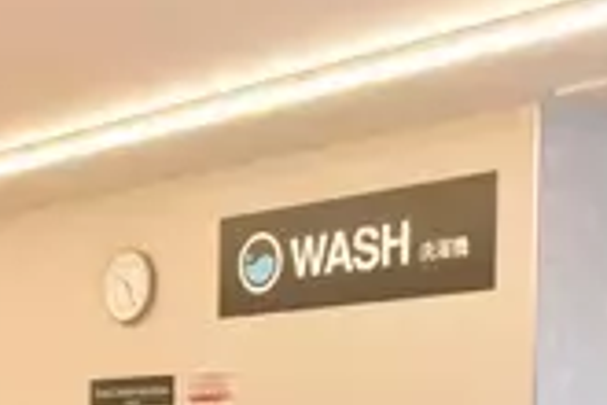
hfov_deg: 19.8
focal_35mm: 98
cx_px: -74
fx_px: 1652
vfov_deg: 13.4
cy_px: 538
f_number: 14
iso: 800
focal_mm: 18
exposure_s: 1/25
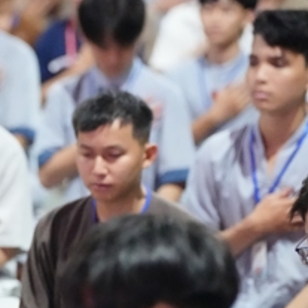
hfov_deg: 6.1
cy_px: 230
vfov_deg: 6.1
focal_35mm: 285
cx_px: -64
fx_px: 2869
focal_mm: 107
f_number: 2.8
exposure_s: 1/200
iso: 20000
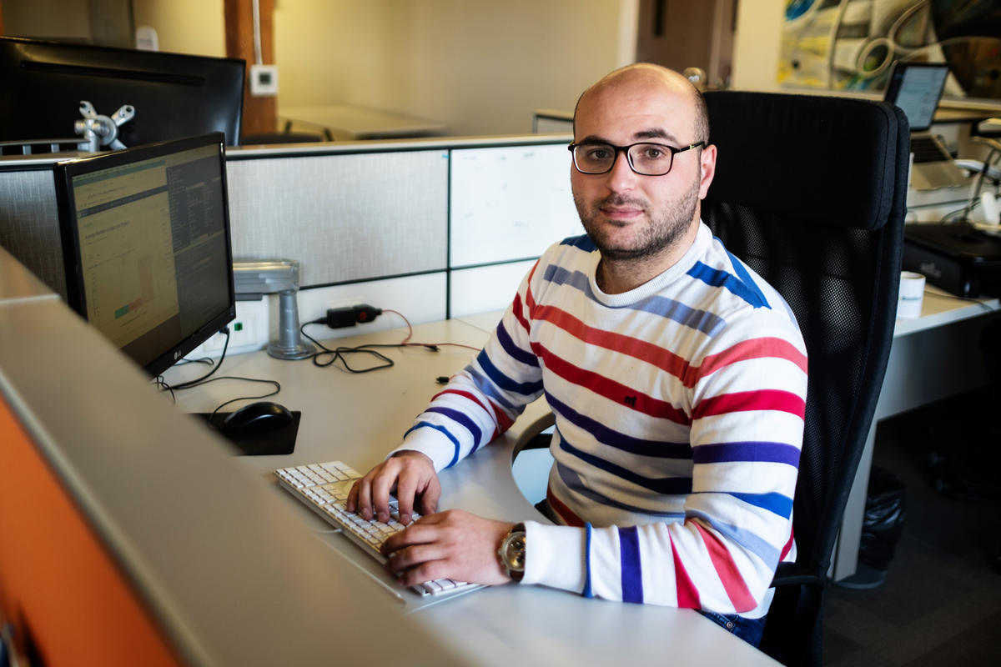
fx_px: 973
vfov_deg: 37.9
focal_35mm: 35
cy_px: 334
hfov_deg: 54.4
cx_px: 500
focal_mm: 23
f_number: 1.4
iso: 200
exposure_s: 1/160
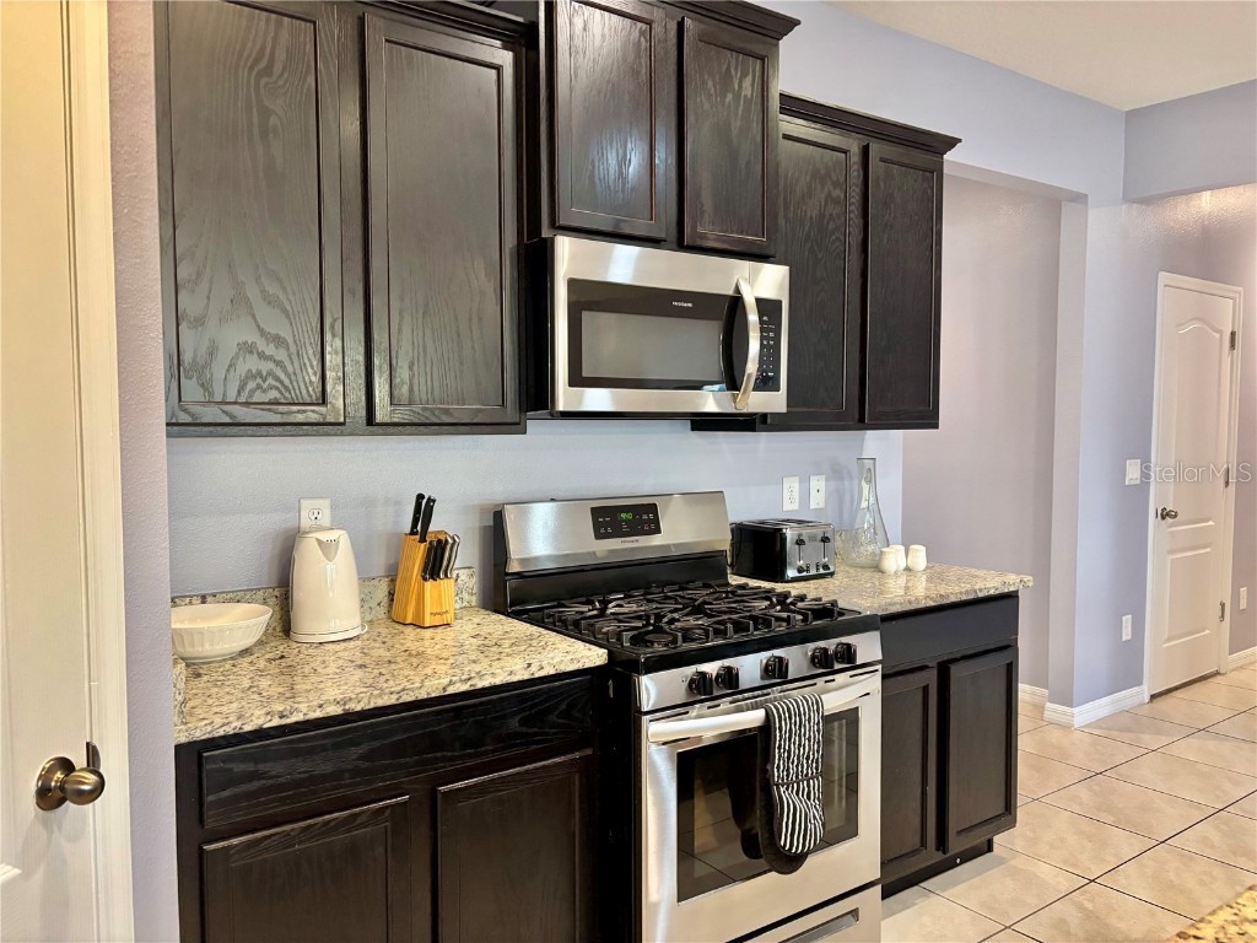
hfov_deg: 67.3
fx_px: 944
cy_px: 472
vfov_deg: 53.1
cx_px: 628
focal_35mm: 26
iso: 500
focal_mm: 5.96
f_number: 1.6
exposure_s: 1/60
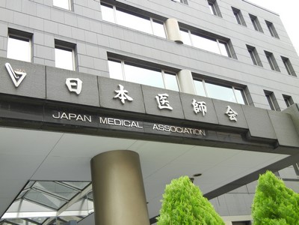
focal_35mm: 34
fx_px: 294
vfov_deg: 41.8
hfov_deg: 54.0
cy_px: 112
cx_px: 150
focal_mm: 6.2
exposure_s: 1/86.3
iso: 230
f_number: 3.6
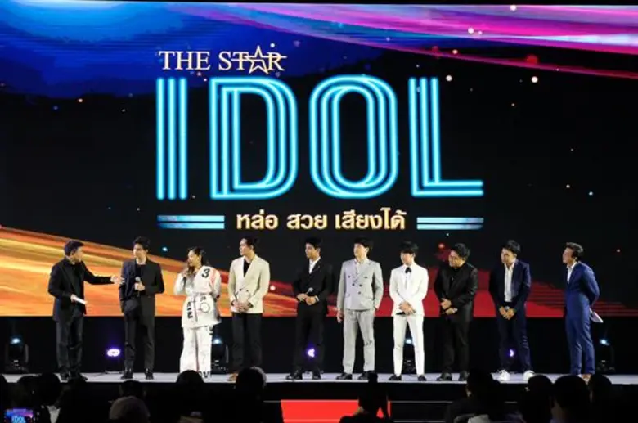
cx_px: 319
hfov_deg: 30.6
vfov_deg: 20.5
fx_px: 1168
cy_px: 212
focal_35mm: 66
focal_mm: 43.9
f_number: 7.1
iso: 12800
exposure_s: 1/250
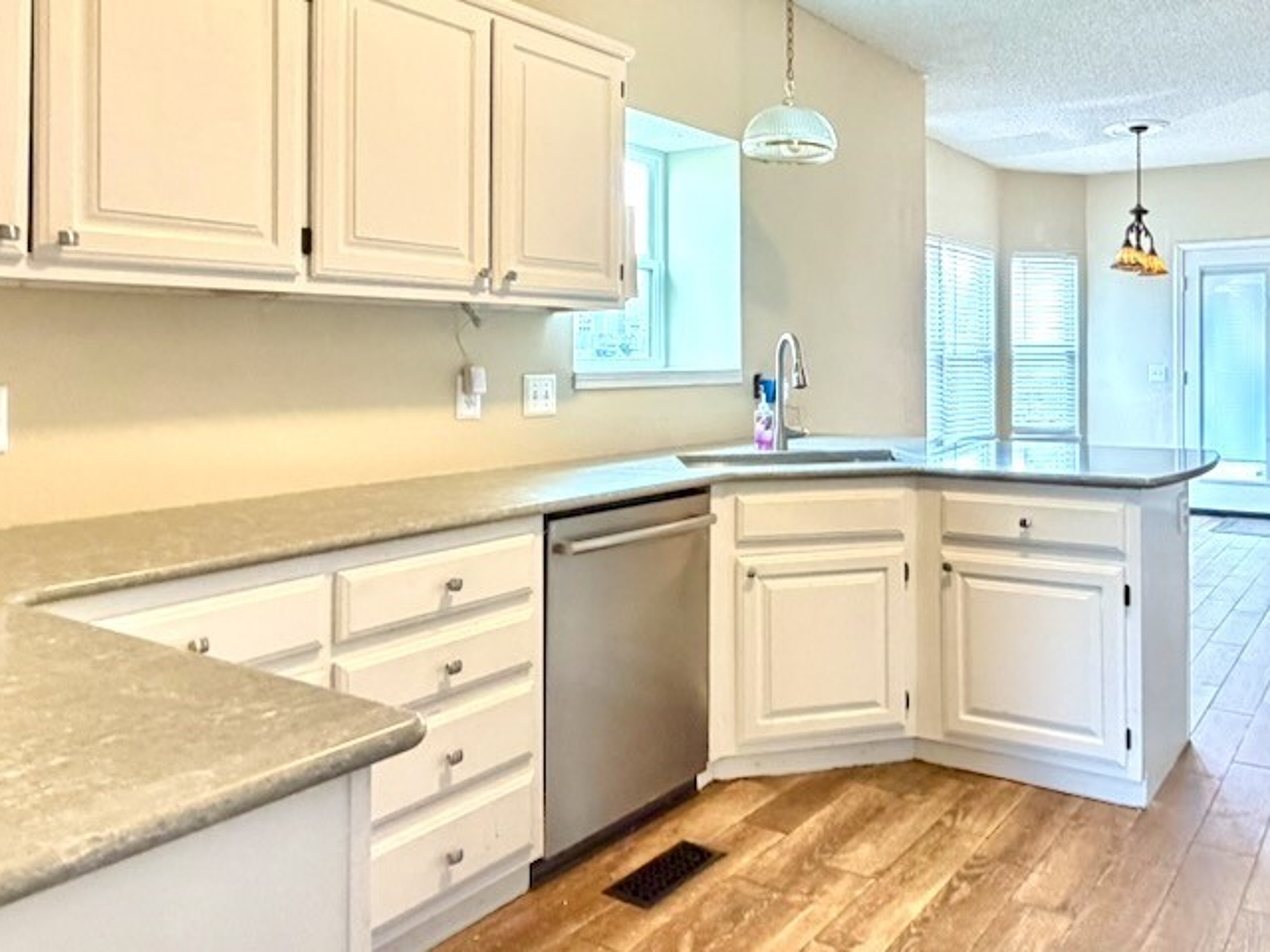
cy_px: 349
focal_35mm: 28
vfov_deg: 49.2
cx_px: 845
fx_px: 1027
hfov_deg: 61.9
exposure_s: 1/60
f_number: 2.2
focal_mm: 2.22
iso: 640
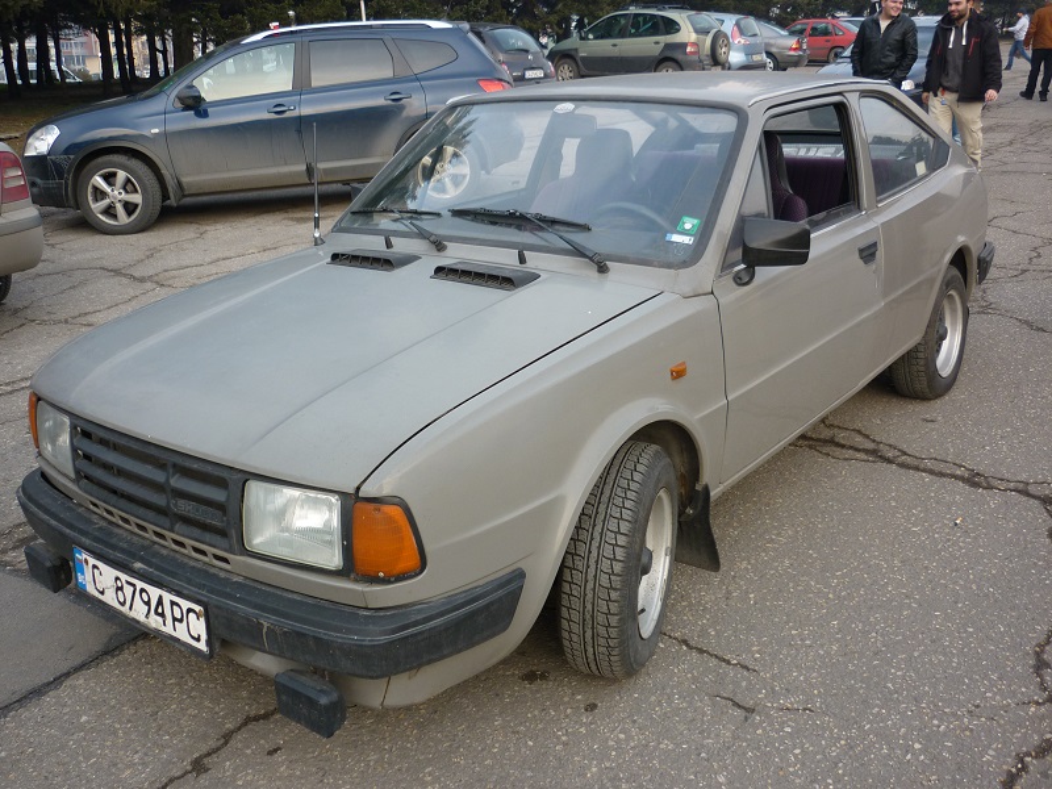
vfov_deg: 42.9
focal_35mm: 33
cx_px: 526
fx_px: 1003
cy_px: 394
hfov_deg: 55.4
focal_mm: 5.5
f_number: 2.8
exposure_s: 1/80
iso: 80
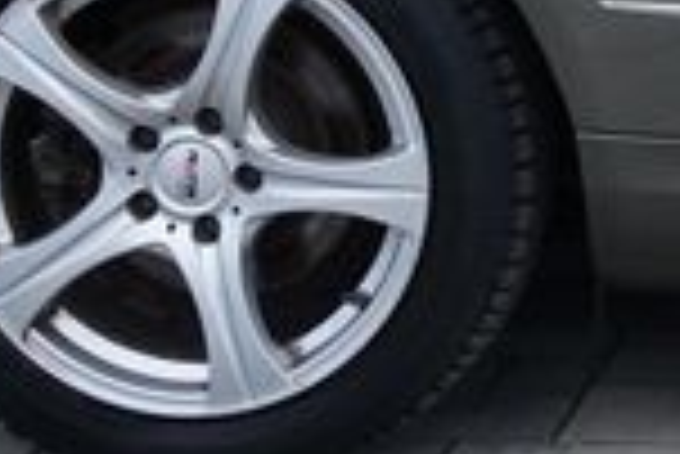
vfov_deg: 6.1
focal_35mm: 224
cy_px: -303
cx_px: 1446
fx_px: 4235
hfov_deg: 8.6
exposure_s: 1/160
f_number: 4
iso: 800
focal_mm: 33
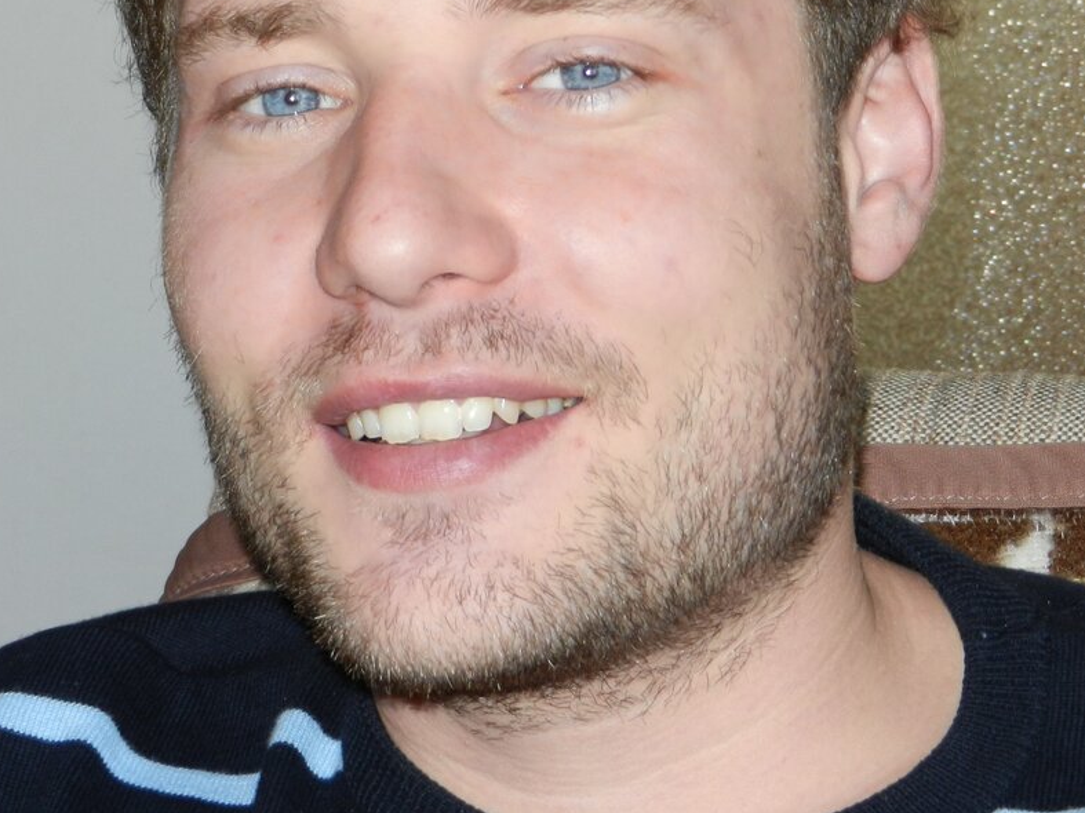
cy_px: 223
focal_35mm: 119
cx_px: 521
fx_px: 3729
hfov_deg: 16.6
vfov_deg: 12.4
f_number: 4.8
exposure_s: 1/30
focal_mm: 14.1
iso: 200
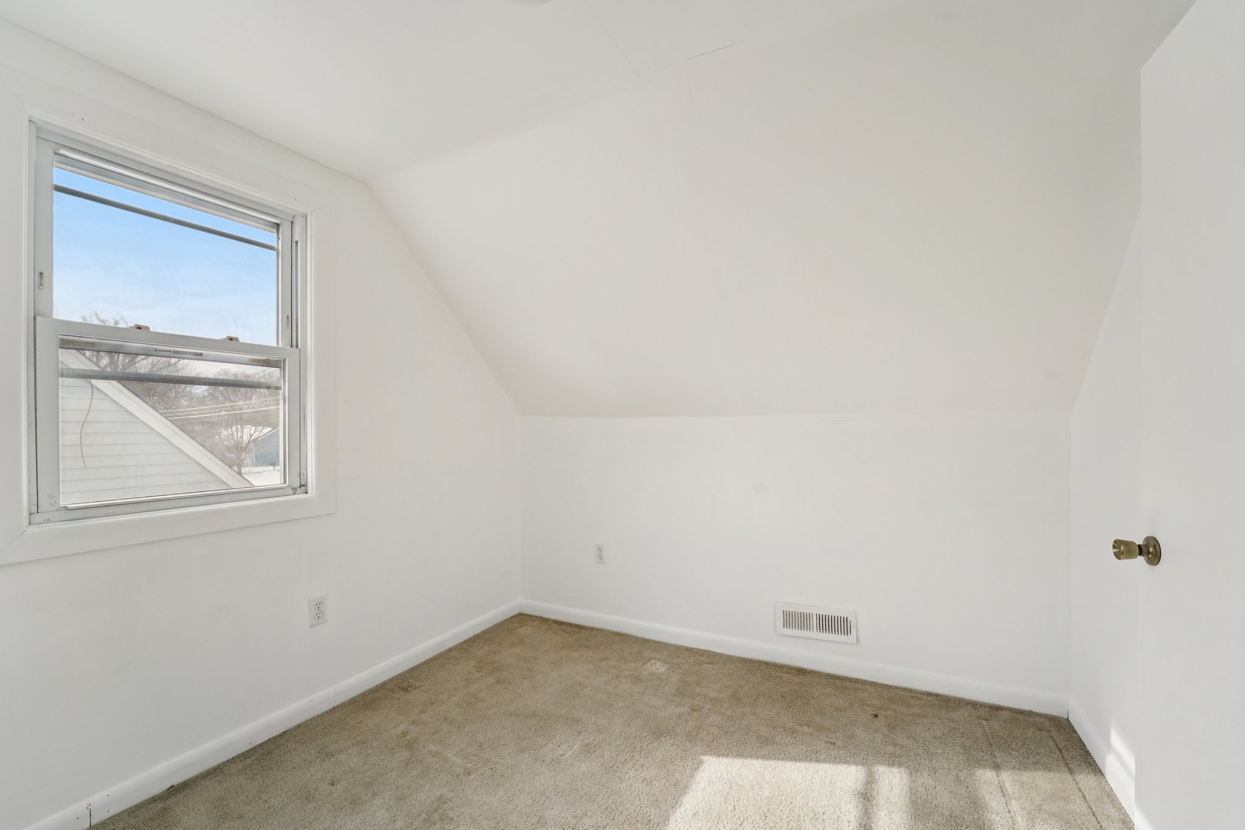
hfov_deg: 104.3
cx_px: 622
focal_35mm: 14
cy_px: 415
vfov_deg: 81.2
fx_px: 484
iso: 400
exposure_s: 1/125
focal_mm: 14
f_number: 8
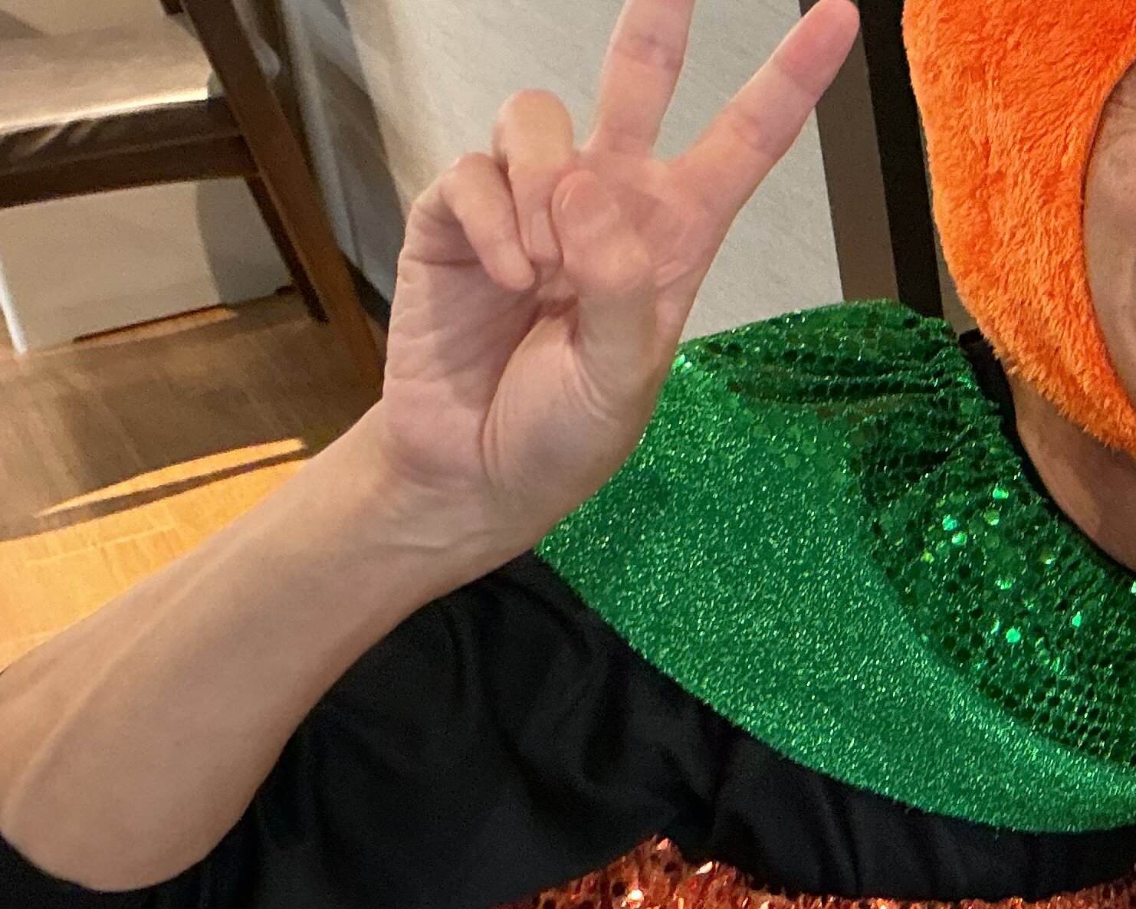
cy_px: 424
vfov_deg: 19.9
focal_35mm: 77
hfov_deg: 21.9
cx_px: 1539
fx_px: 2589
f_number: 1.8
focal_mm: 3
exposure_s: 1/50
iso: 160
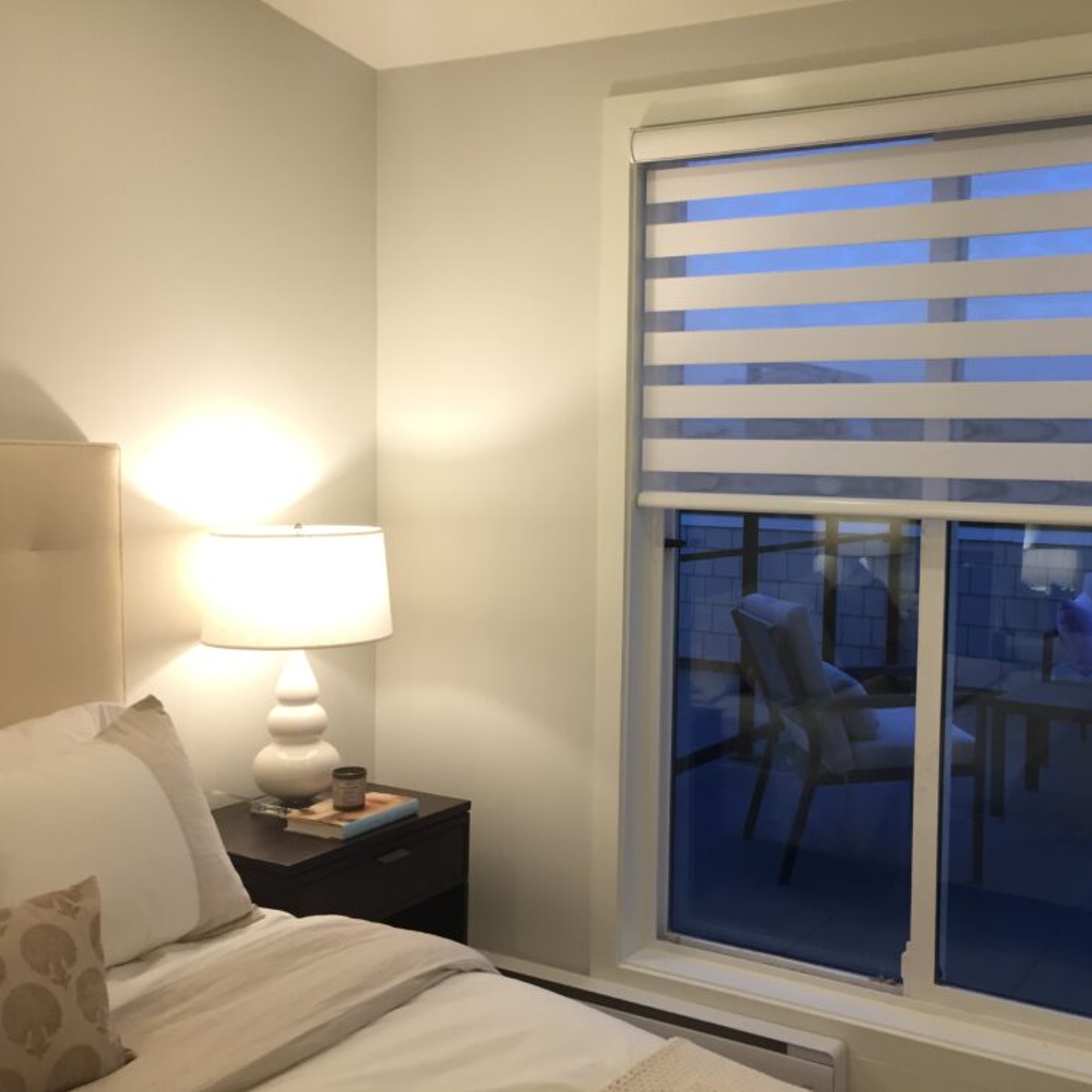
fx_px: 1249
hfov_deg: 46.5
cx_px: 731
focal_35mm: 35
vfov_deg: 47.2
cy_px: 545
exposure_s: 1/30
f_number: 2.2
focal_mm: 4.15
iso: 80
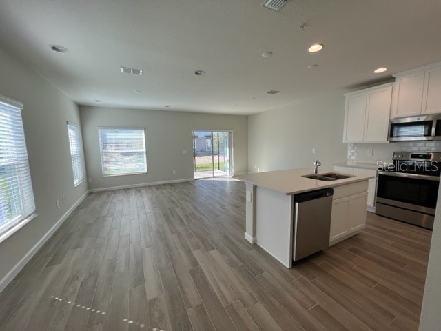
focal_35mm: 13
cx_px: 220
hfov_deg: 106.2
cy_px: 166
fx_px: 166
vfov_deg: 89.9
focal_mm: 1.57
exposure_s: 1/133
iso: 32
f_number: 1.8
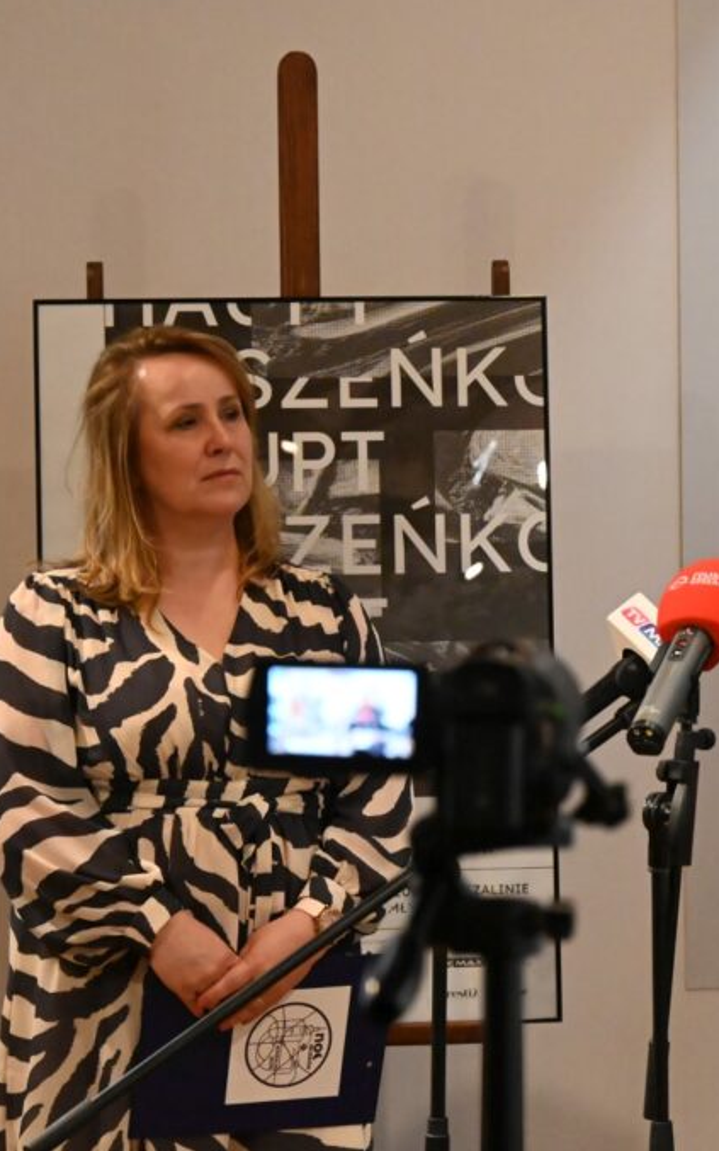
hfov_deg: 11.4
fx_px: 3575
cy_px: 574
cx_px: 590
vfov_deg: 18.3
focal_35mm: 114
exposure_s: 1/800
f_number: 7.1
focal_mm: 74
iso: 20000
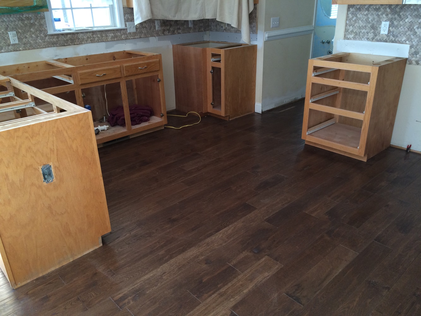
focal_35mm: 29
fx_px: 353
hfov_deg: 61.7
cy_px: 158
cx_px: 210
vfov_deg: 48.2
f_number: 2.2
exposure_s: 1/30
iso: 80
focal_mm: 4.15
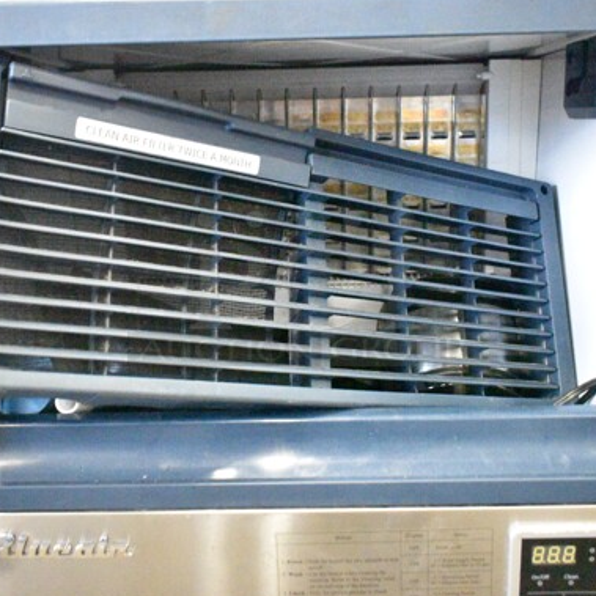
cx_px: 304
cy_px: 283
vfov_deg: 44.9
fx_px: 721
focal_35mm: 37
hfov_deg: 44.9
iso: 25600
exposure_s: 1/250
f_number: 4
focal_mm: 18
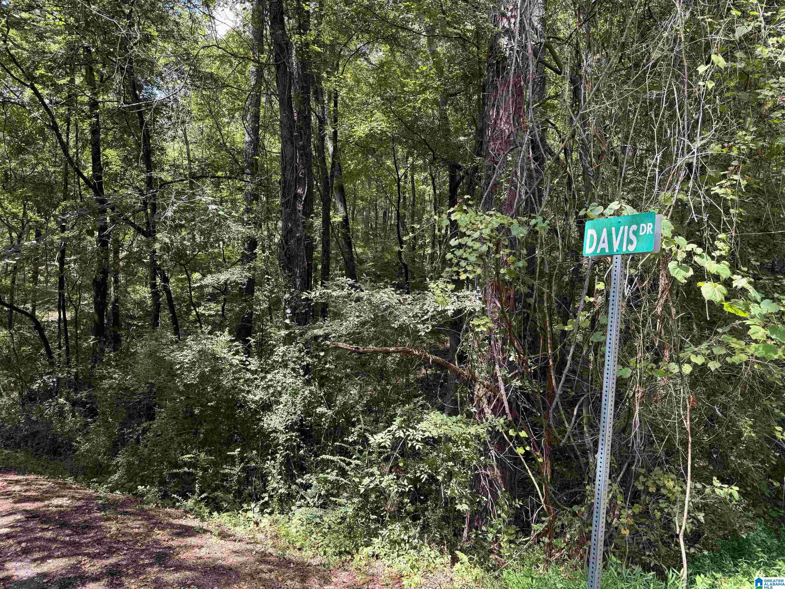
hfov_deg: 71.6
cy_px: 294
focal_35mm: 24
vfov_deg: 56.8
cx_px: 392
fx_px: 544
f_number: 1.78
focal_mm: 6.76
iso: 64
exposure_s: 1/256
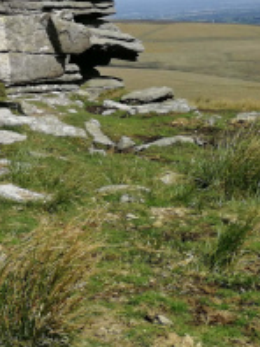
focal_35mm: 96
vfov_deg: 20.2
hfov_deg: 12.5
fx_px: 960
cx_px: -339
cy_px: 80
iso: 50
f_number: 1.8
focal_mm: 3.95
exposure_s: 1/1992
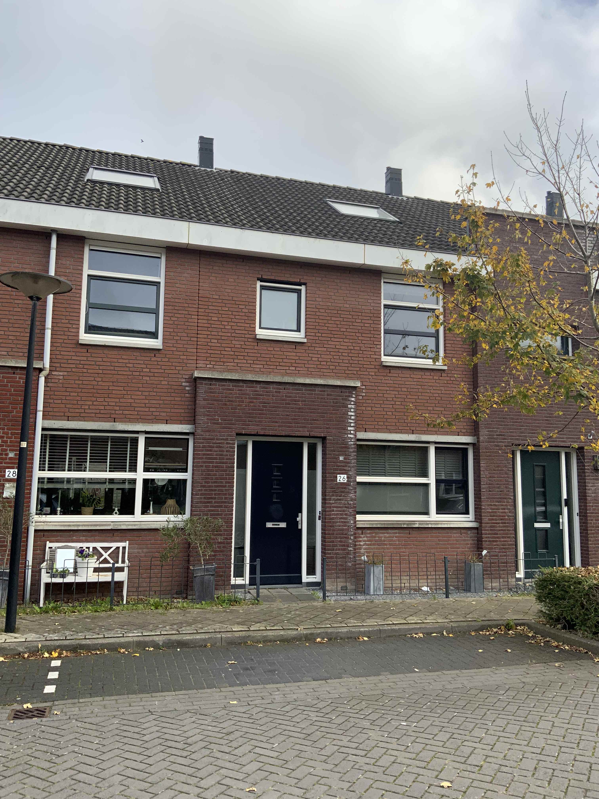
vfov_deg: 61.7
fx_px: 669
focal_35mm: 29
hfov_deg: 48.2
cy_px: 400
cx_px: 300
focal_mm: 3
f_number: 1.8
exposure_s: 1/657
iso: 16
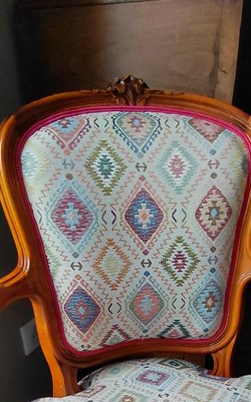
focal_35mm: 36
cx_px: 137
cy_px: 405
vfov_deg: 45.3
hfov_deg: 35.3
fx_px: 394
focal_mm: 1.64
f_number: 2.2
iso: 160
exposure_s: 1/60
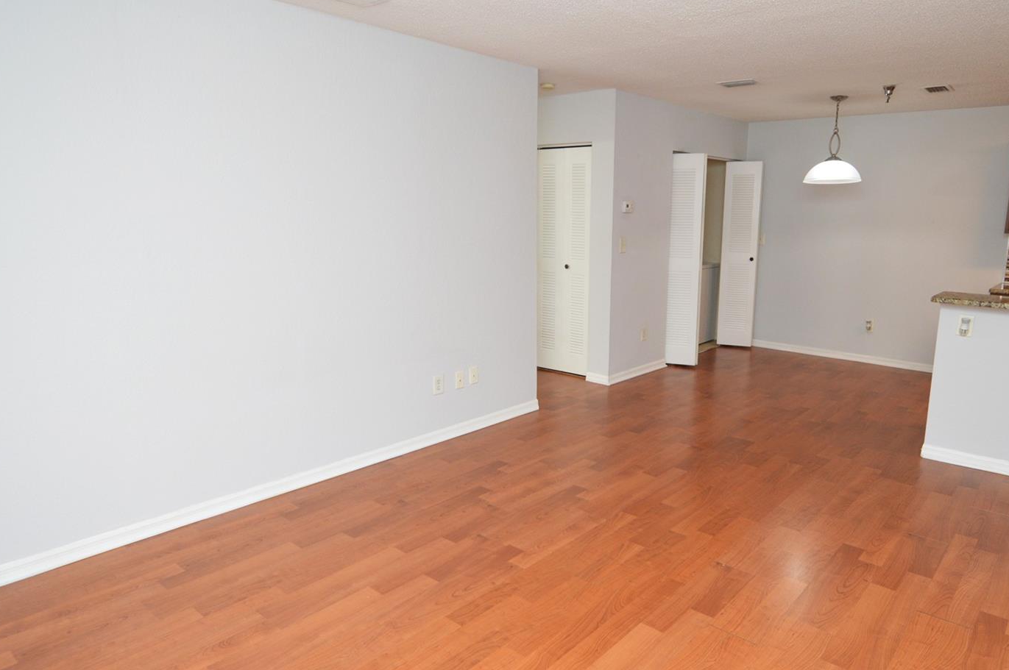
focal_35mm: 21
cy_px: 344
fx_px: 588
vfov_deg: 59.4
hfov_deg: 81.2
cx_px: 531
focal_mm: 12
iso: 720
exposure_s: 1/60
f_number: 4
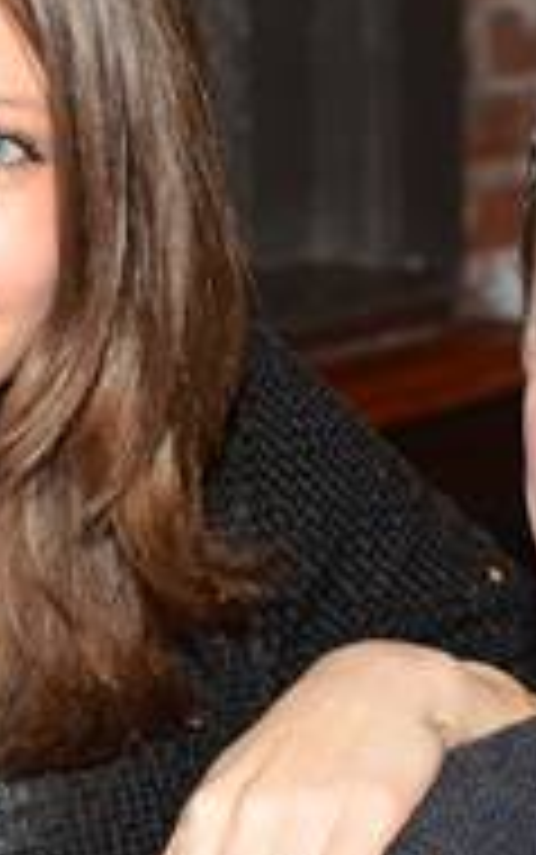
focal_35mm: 194
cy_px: 414
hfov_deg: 6.8
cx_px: 167
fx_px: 4527
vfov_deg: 10.8
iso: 1250
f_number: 3.5
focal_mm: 44
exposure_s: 1/40
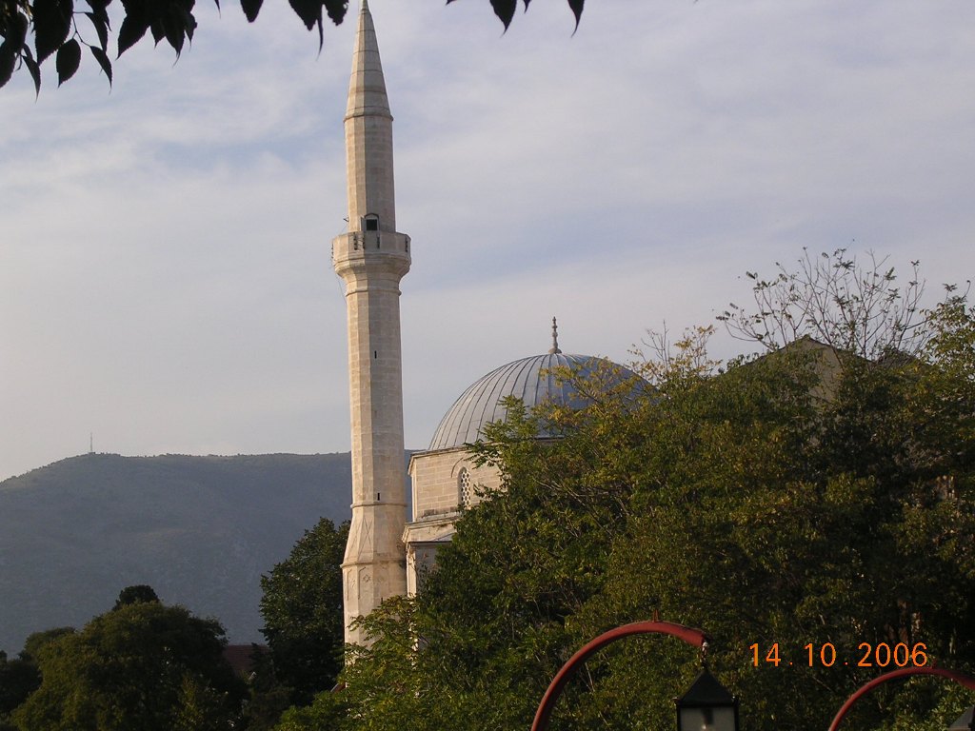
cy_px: 366
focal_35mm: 95
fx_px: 2676
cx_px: 488
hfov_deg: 20.7
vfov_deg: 15.6
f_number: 4.4
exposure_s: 1/381
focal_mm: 14.5
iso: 100
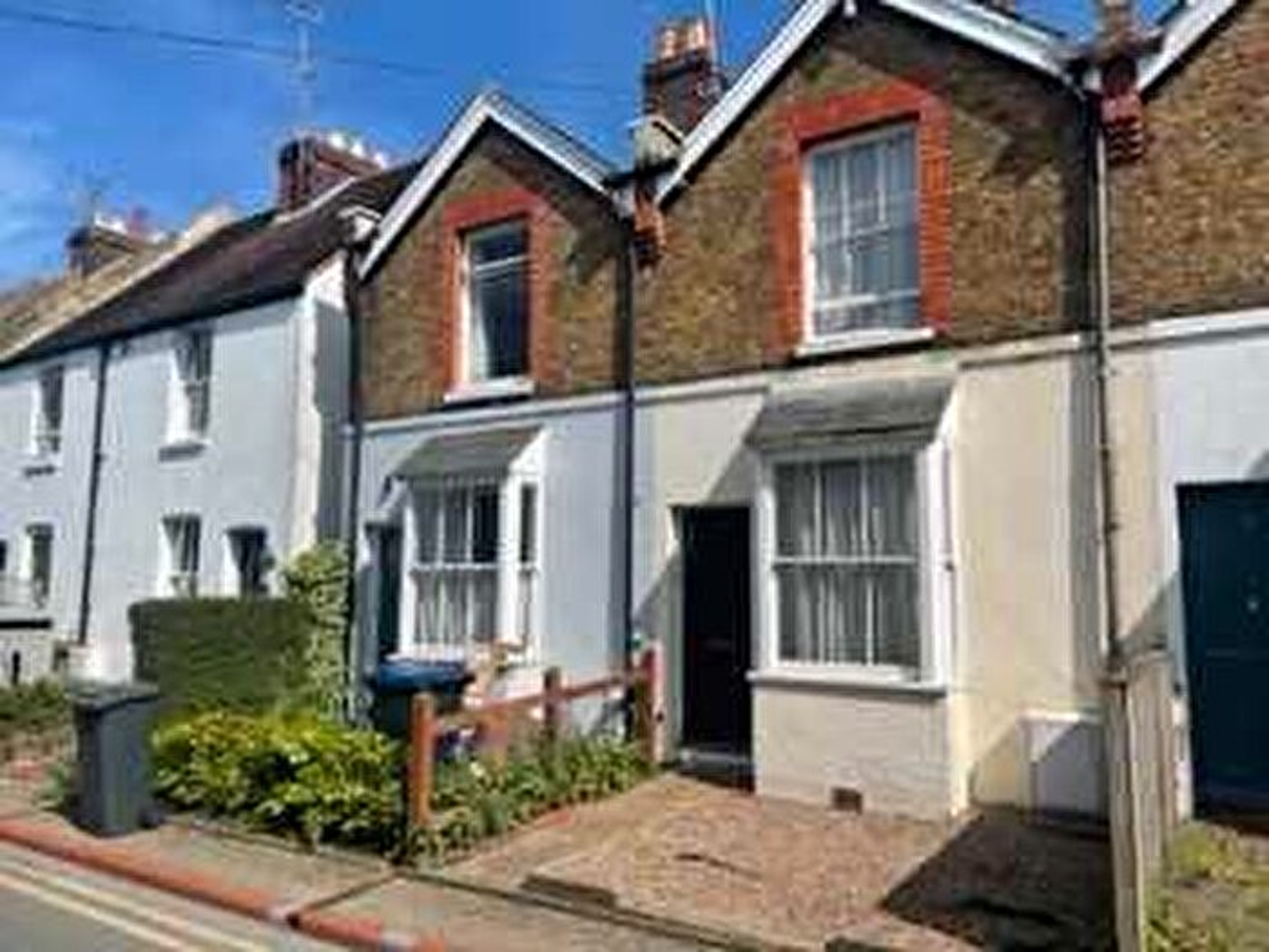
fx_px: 953
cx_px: 634
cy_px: 476
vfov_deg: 53.1
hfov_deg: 67.3
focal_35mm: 26
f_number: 1.6
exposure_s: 1/4717
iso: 32
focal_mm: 5.1
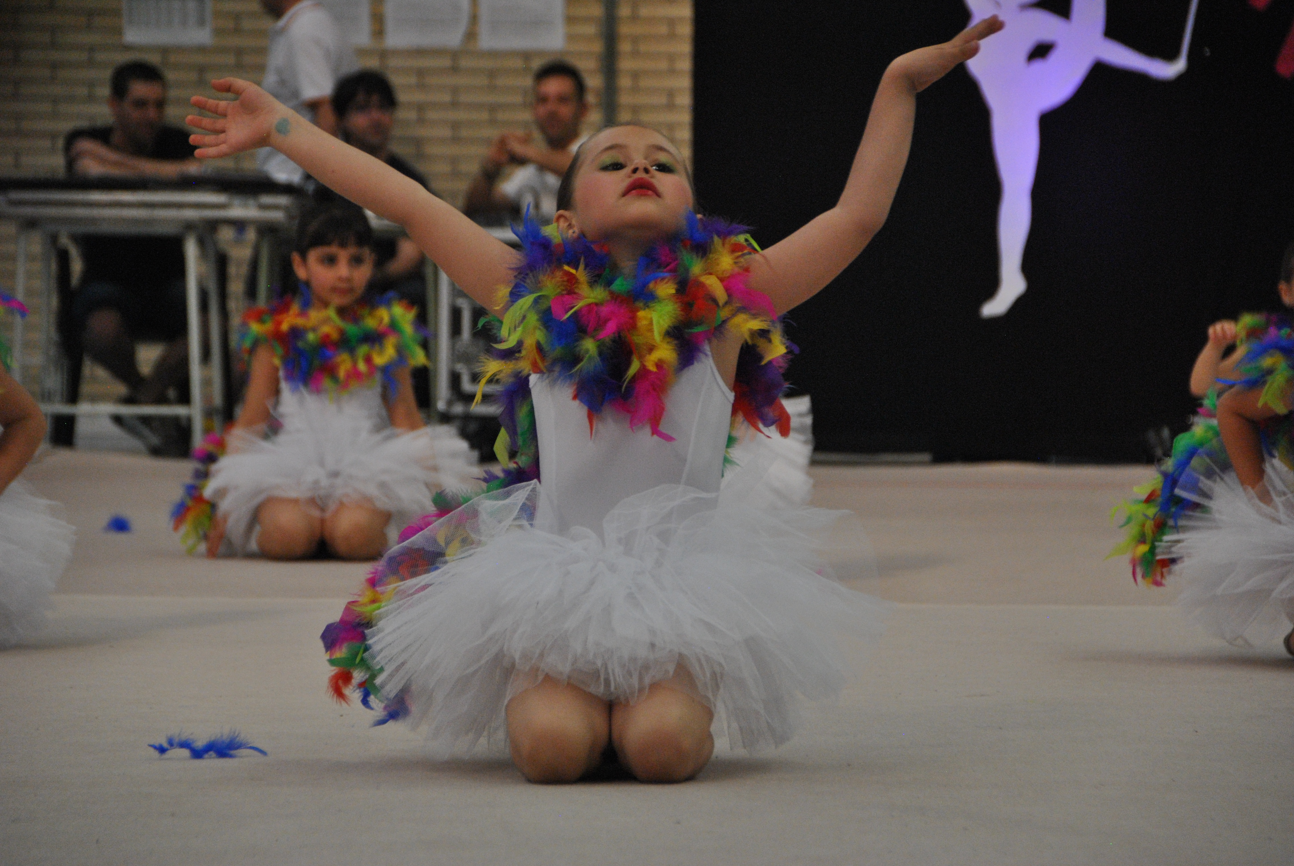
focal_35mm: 183
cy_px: 433
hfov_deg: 11.2
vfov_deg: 7.5
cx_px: 647
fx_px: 6586
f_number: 5.6
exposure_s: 1/320
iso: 800
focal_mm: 122
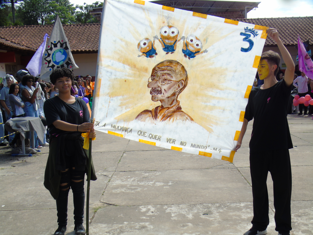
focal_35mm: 46
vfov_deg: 31.5
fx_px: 416
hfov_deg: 41.2
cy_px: 118
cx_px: 156
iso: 80
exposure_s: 1/500
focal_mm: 8.2
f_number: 4.1
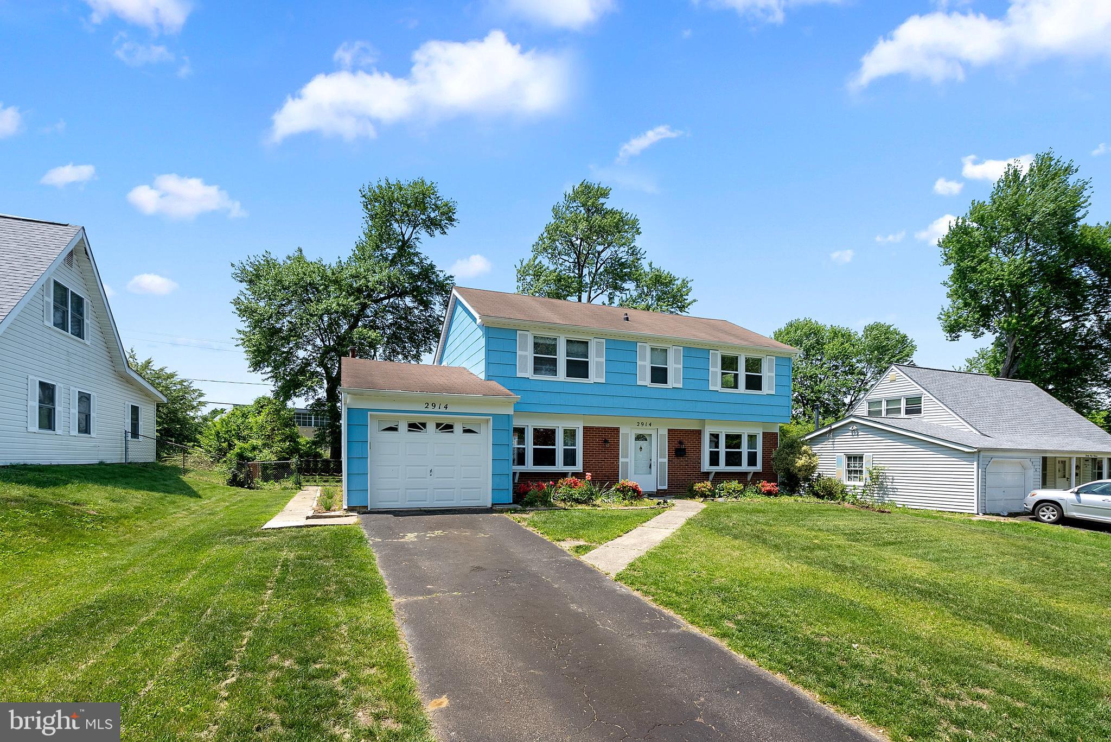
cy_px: 371
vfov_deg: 73.8
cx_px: 556
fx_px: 494
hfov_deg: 96.7
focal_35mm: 16
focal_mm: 16
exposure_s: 1/1000
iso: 800
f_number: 8
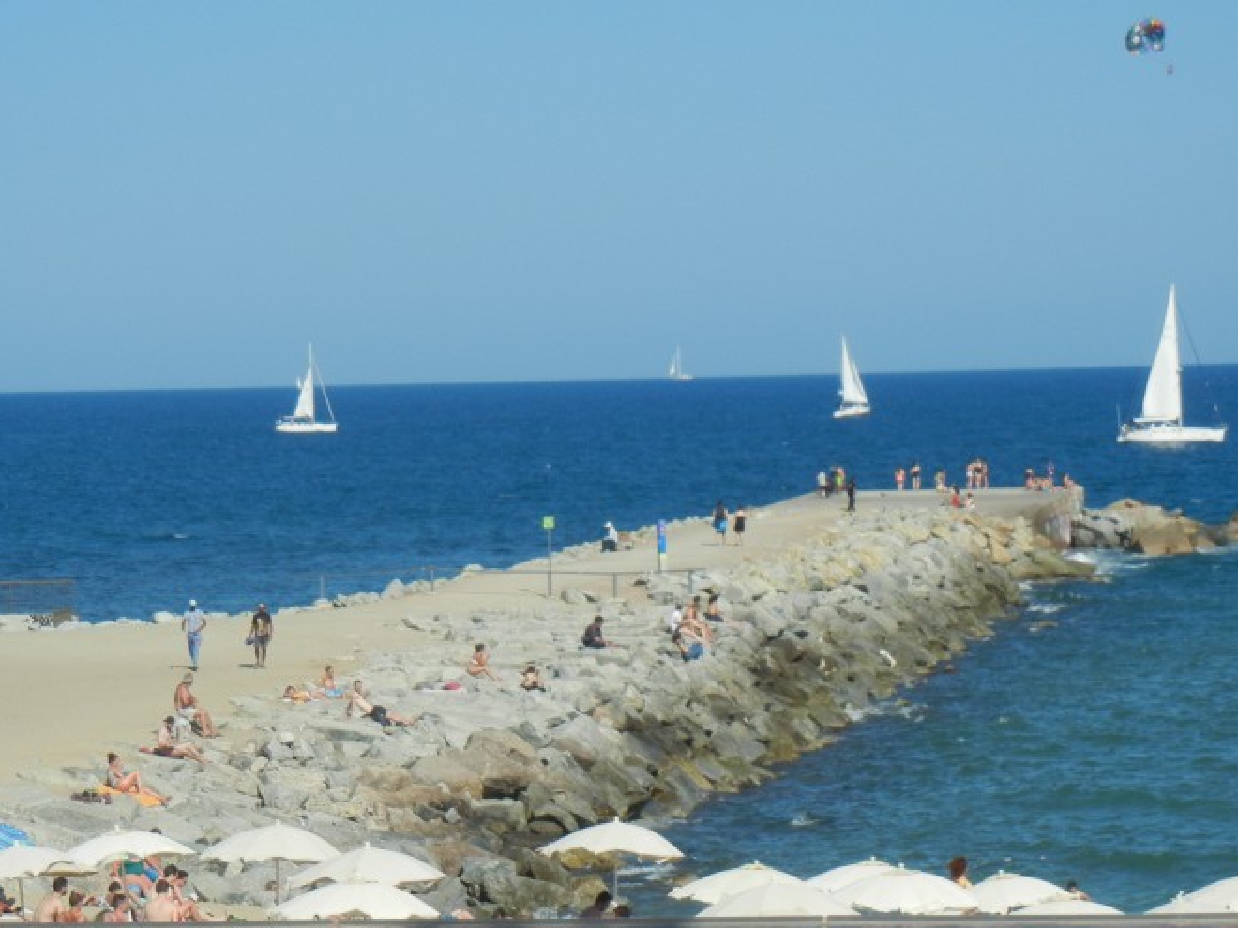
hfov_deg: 14.3
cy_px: 585
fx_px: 4935
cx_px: 591
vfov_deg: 10.7
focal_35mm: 138
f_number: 8.8
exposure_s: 1/381
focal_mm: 16
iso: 160
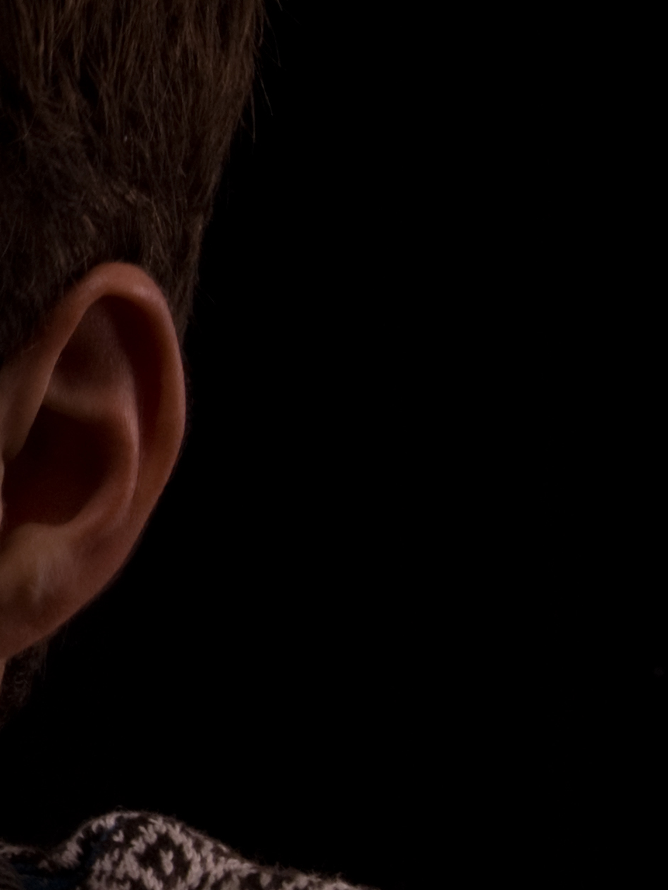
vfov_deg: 8.4
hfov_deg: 6.2
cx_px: -534
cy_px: 345
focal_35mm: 236
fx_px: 6063
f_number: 14
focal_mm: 45
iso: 100
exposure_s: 1/160
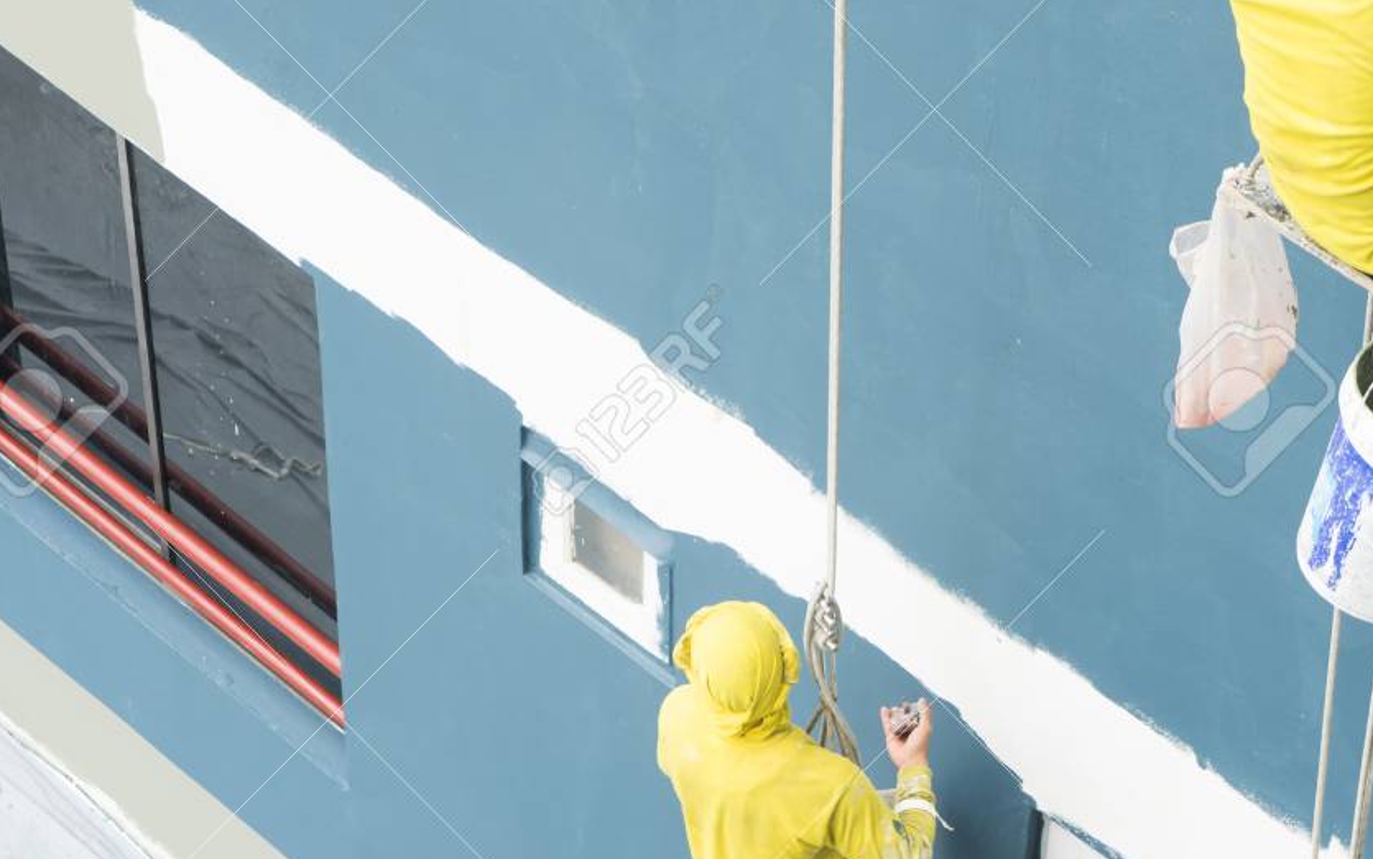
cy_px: 342
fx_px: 4154
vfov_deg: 11.8
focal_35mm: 111
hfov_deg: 18.7
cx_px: 934
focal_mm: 70
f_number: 4.5
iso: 100
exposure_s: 1/80
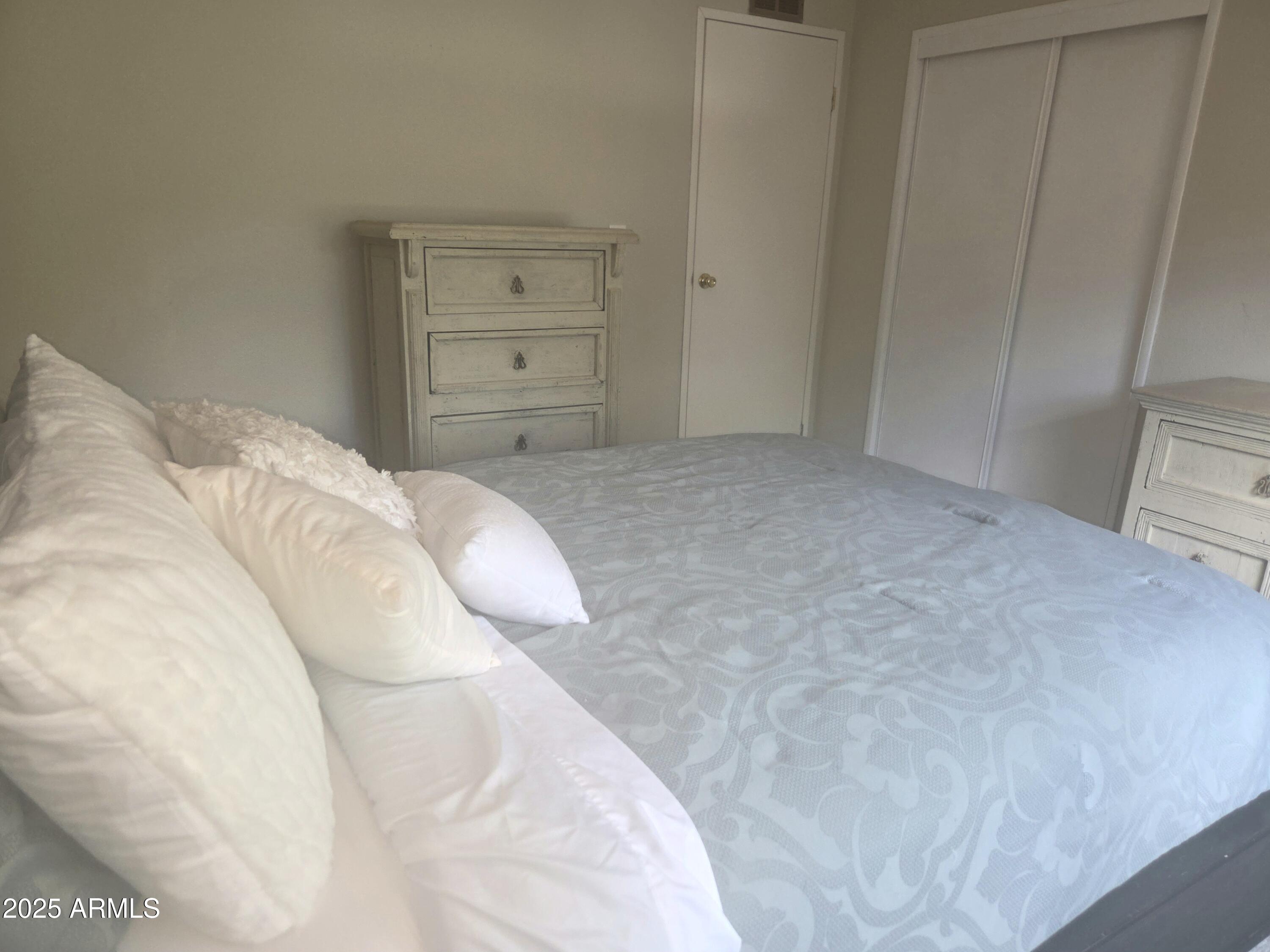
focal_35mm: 23
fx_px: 844
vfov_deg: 58.9
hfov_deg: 73.9
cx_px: 635
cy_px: 476
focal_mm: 5.4
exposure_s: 1/60.2
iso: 100
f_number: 1.8
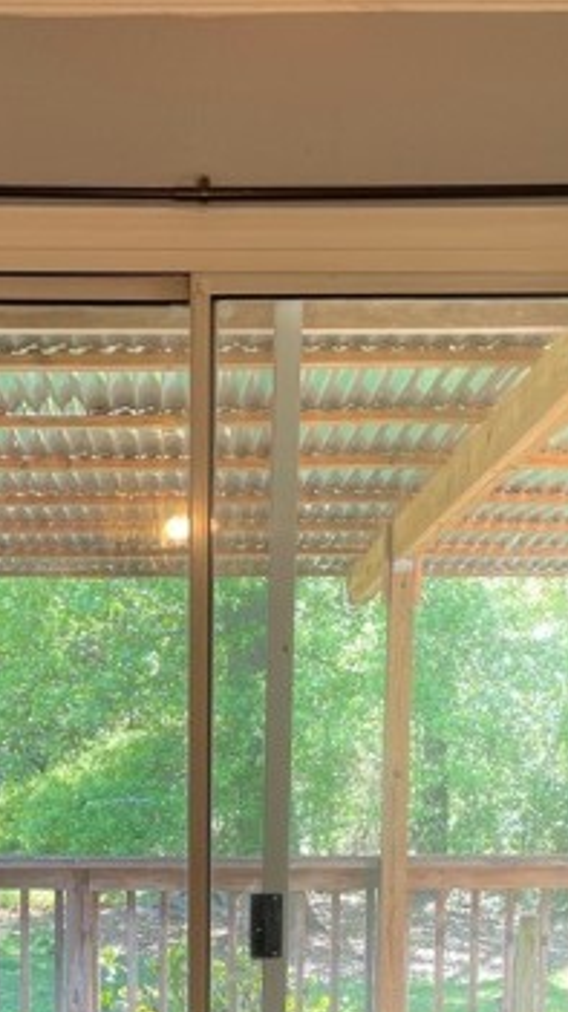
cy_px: 1003
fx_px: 1663
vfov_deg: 31.4
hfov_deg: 19.3
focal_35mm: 62
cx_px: 161
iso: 64
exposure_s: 1/60
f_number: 1.6
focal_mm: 4.2
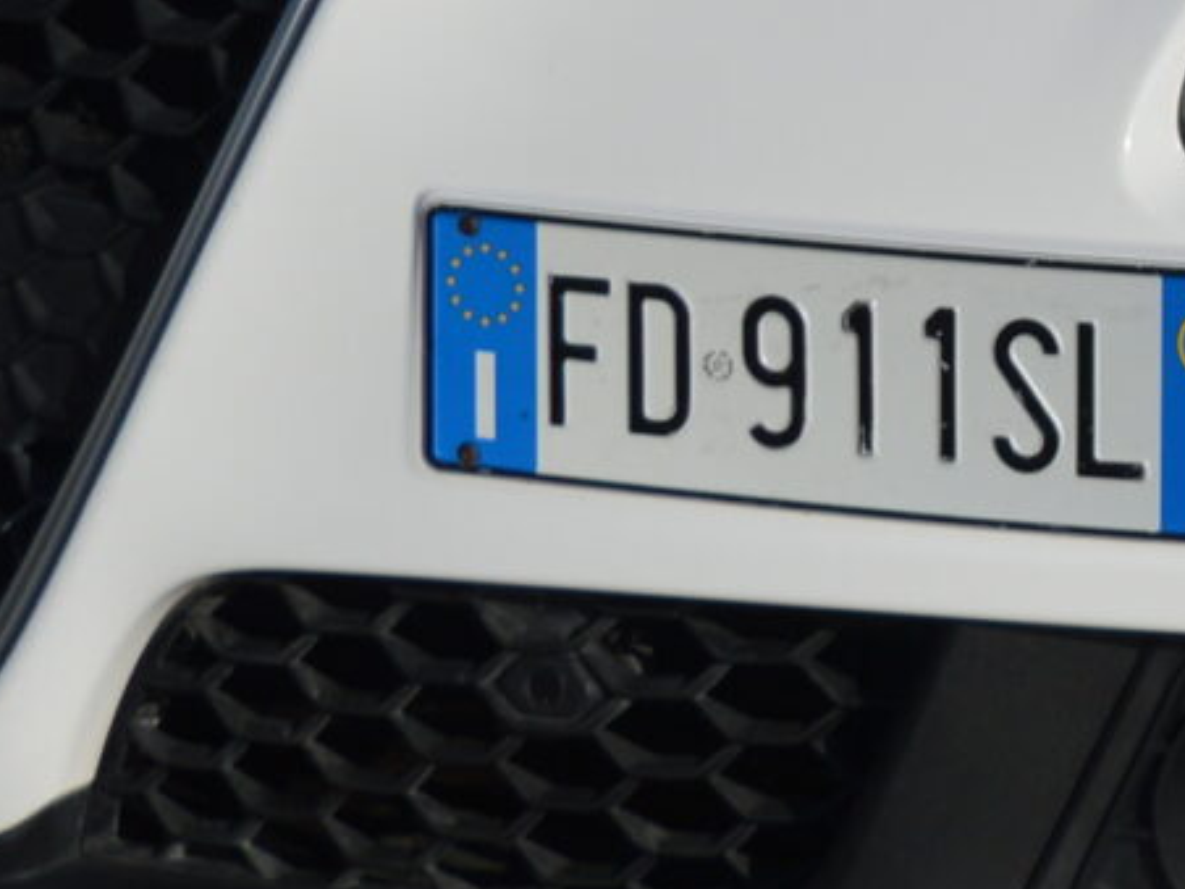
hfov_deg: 9.2
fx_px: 7257
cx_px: 1534
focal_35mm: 212
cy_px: -435
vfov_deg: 6.9
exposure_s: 1/2500
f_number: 5
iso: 100
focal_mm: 26
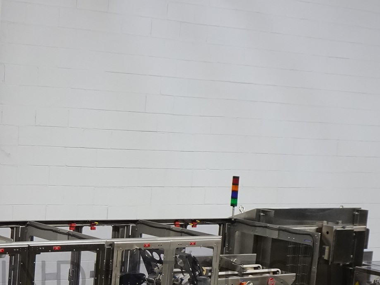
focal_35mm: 96
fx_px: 1054
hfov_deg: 20.2
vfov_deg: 15.1
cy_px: 305
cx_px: 73
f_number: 4
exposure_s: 1/50
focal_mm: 7.06
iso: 250
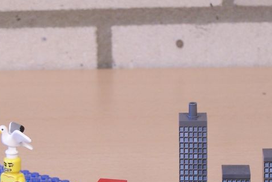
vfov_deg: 8.2
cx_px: 182
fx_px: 1255
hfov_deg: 12.4
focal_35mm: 166
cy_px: 179
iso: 80
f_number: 3.2
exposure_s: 1/4
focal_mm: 12.4
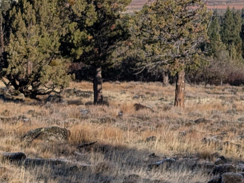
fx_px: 931
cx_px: 281
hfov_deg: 14.5
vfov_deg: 11.0
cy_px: -40
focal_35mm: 132
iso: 23
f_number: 1.68
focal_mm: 6.9
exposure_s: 1/1087
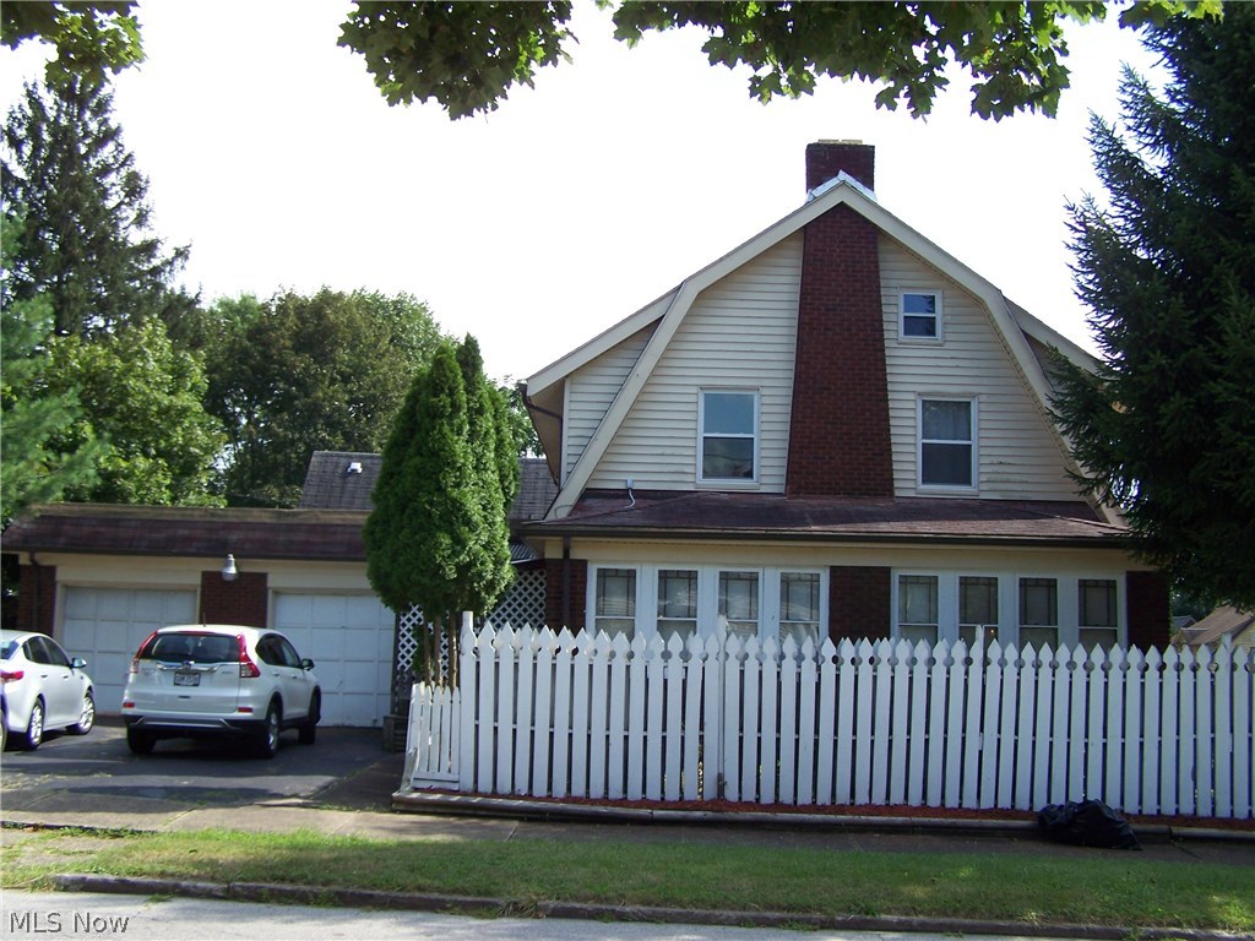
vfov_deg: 37.7
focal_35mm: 38
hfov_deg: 49.0
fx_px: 1378
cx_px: 628
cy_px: 470
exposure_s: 1/400
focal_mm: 6.3
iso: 64
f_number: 2.8
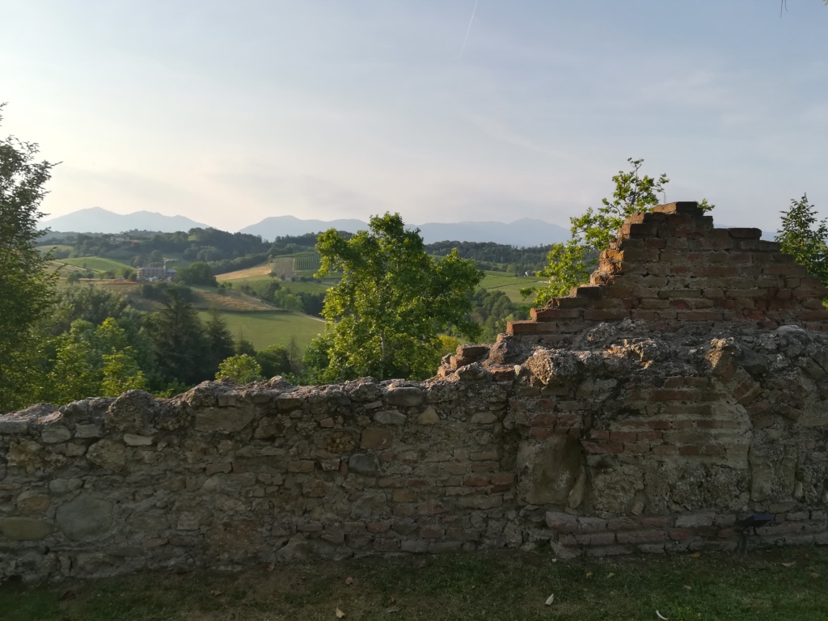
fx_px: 622
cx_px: 414
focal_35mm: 26
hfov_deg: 67.3
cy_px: 310
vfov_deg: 53.1
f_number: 2.2
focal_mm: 3.83
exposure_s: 1/330
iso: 50
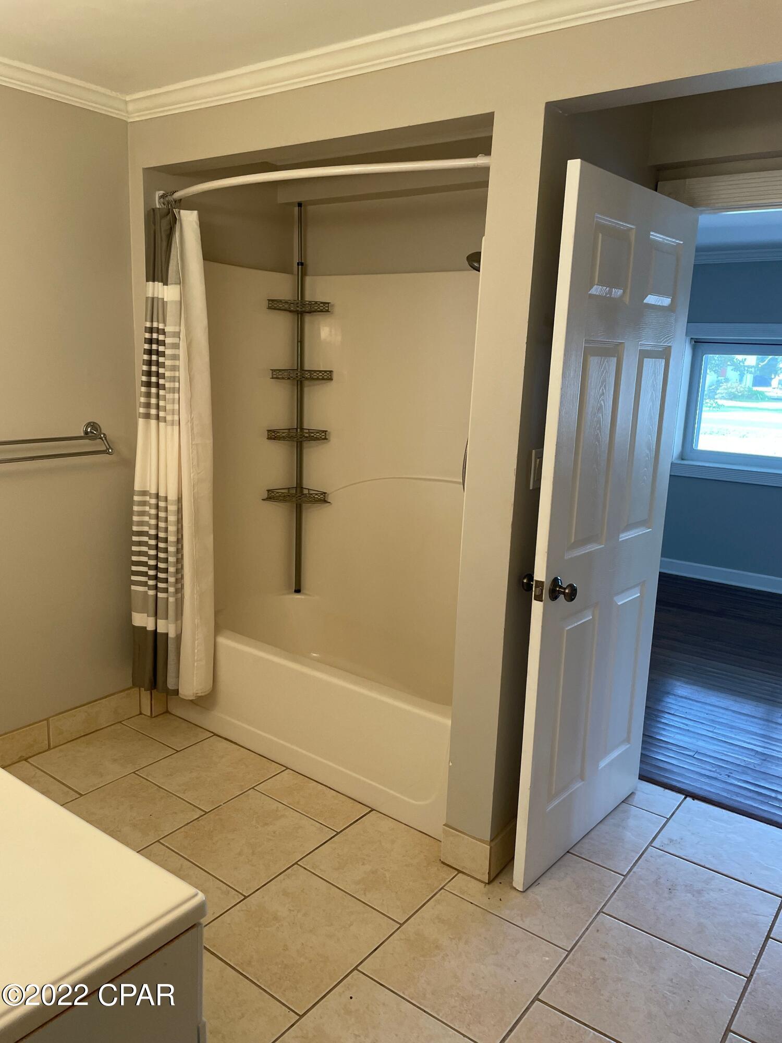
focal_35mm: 26
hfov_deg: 53.1
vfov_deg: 67.3
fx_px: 783
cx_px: 391
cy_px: 522
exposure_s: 1/120
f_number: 1.6
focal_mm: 4.2
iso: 125
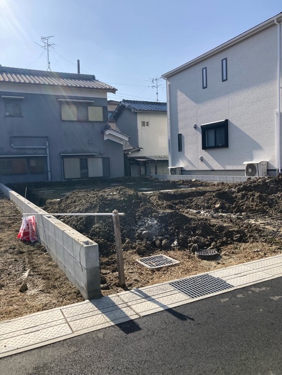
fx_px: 304
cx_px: 141
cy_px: 188
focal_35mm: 28
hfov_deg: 49.7
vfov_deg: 63.4
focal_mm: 3.99
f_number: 1.8
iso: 20
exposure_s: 1/2667
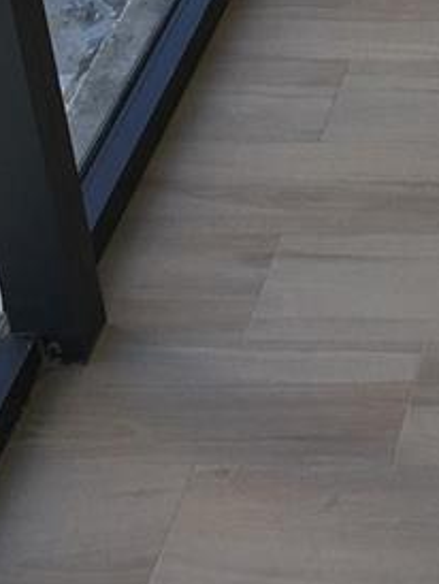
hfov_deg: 11.1
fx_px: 2144
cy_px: -30
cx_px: 697
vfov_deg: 15.2
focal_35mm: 127
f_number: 2.2
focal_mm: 4.15
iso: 25
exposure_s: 1/418
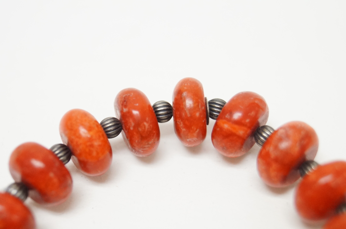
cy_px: 114
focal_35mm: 82
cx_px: 173
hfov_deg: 24.7
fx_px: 792
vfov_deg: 16.5
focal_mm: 55
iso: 2000
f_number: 5.6
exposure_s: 1/100
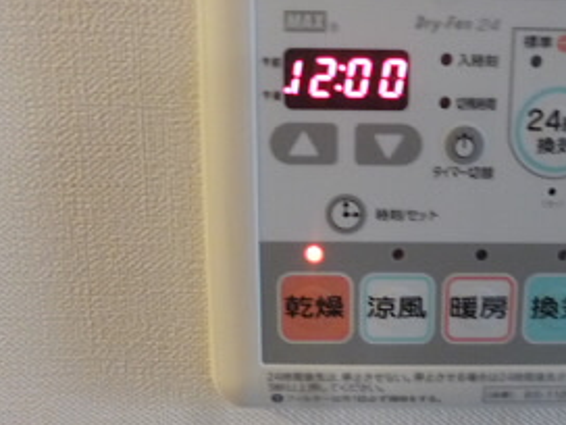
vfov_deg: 37.6
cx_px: 406
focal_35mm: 38
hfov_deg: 47.6
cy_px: 180
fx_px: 621
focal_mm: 4.3
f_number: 2.5
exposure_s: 1/13
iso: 800
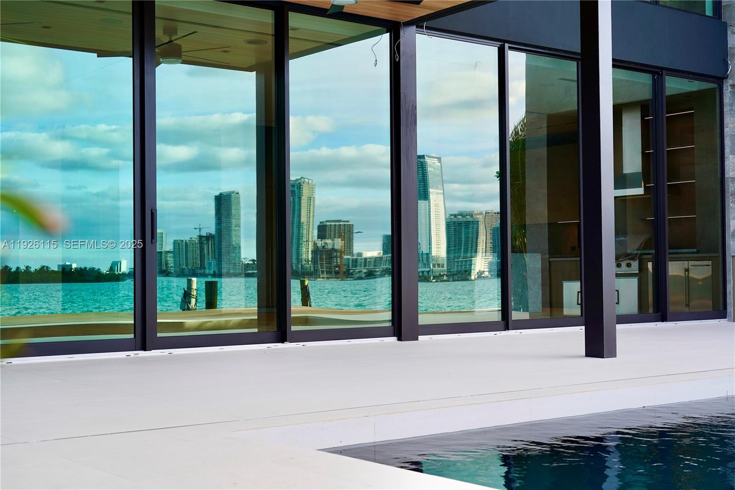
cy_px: 245
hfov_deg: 40.4
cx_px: 368
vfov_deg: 27.5
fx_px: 1000
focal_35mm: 49
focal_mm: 49
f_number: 5.6
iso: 100
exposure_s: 1/125
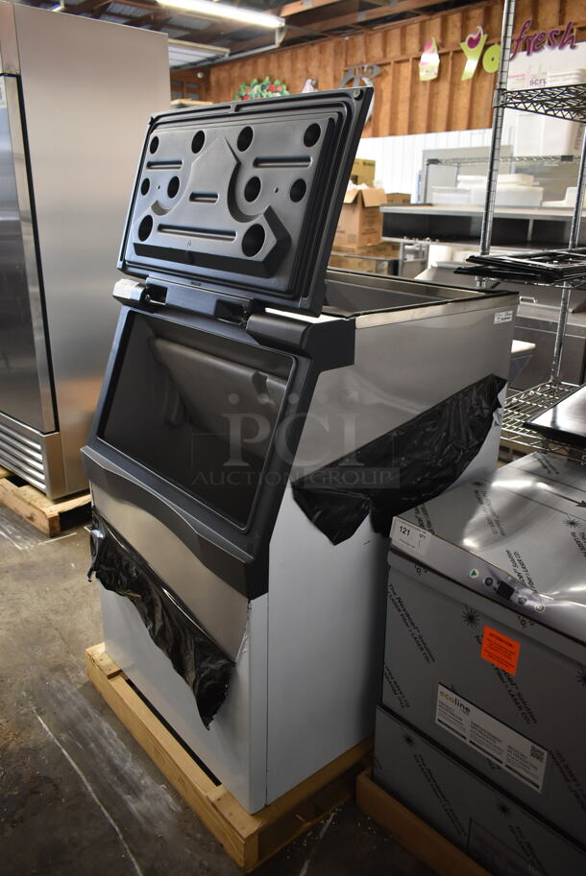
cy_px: 438
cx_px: 293
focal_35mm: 27
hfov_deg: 48.0
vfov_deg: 67.3
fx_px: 658
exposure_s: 1/30
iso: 900
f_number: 3.5
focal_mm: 18
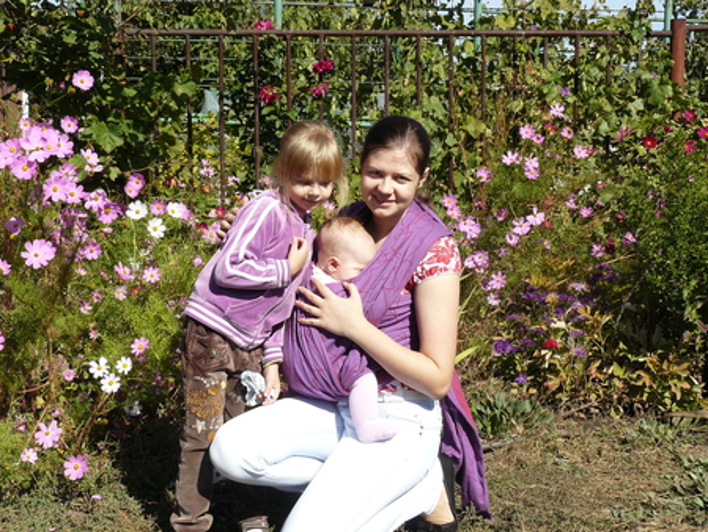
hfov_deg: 33.2
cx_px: 354
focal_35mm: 58
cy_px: 266
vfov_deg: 25.3
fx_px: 1187
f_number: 5.6
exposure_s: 1/320
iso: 100
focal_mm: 9.6
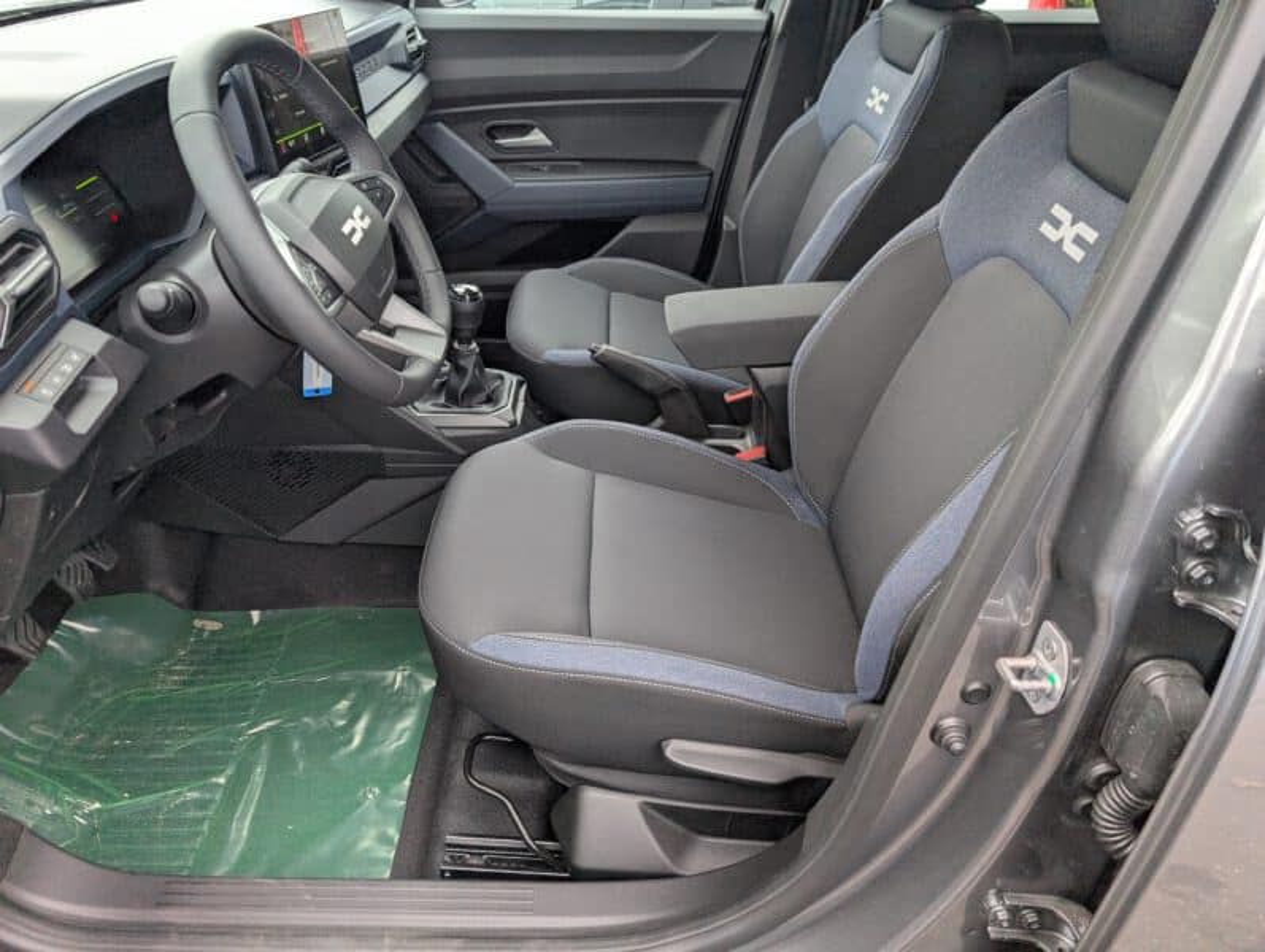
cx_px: 632
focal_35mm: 24
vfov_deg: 56.9
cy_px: 476
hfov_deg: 71.5
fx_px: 878
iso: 48
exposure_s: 1/132
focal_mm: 6.9
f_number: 1.68
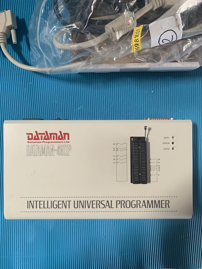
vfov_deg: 67.3
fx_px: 202
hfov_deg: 53.1
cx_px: 101
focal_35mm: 26
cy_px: 134
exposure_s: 1/60
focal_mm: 4.25
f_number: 1.8
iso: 125
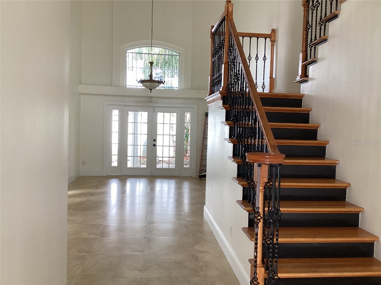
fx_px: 341
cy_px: 142
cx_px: 190
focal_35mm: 31
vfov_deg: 45.4
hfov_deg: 58.4
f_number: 2.4
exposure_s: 1/120
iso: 80
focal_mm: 3.3
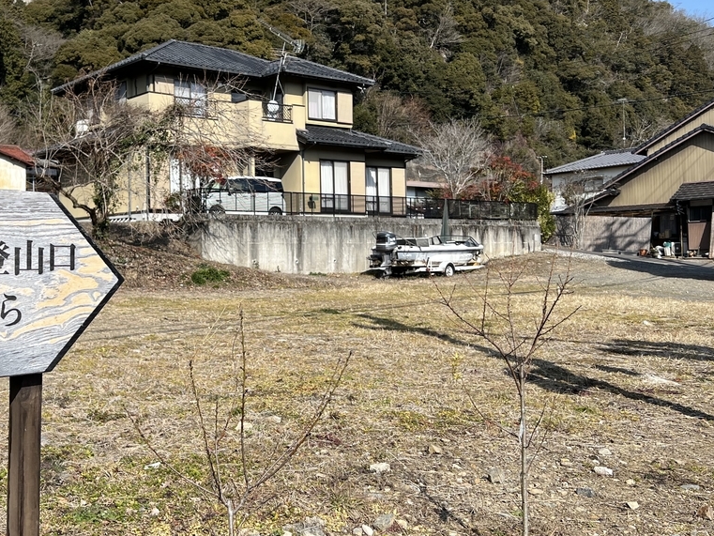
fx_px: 846
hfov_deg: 44.8
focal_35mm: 41
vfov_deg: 35.1
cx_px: 212
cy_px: 240
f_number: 1.5
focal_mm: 5.7
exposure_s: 1/3831
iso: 50
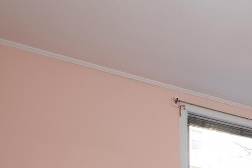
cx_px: 367
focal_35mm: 48
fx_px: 336
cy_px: 265
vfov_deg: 22.2
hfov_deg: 28.6
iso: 320
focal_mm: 14
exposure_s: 1/20
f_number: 8
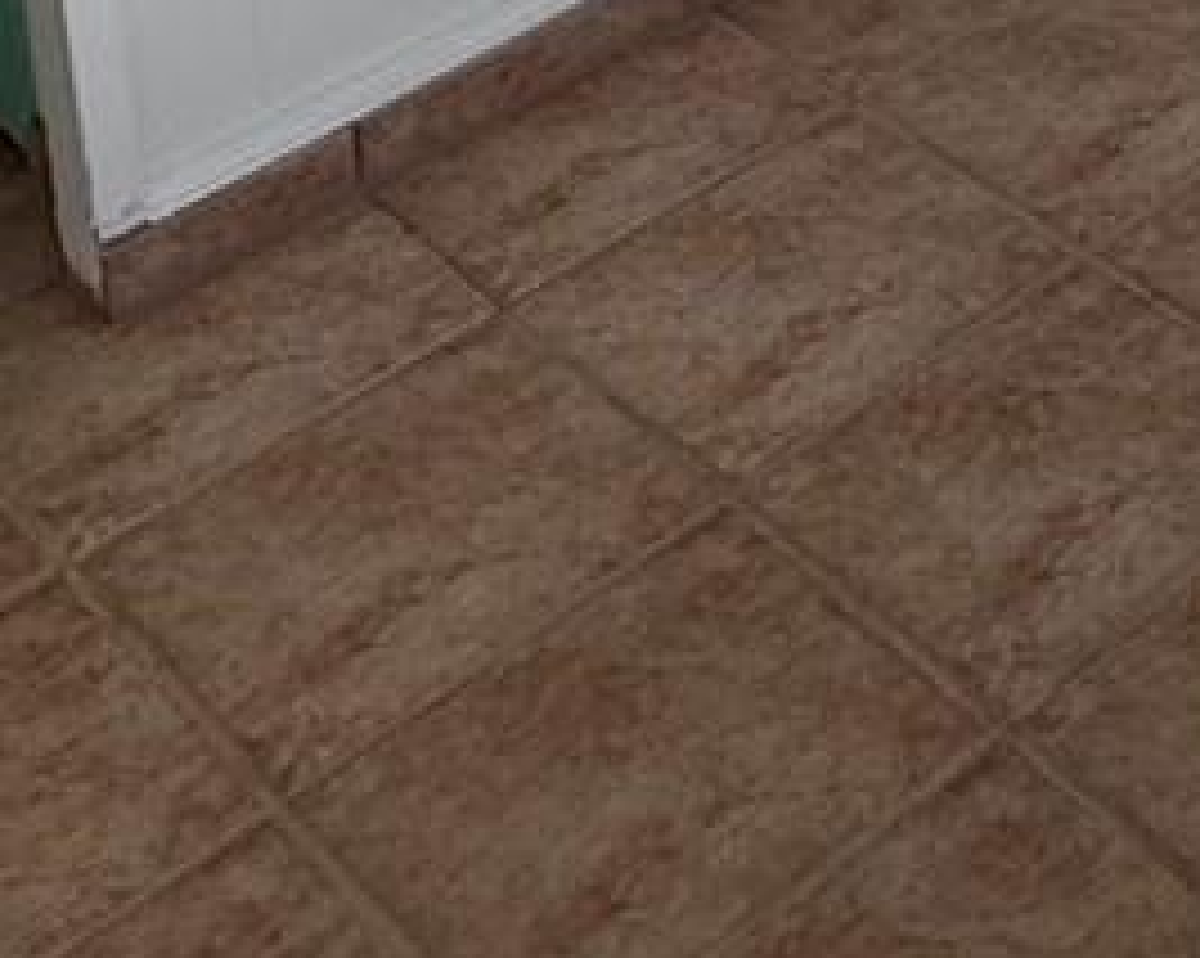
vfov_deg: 14.1
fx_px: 2909
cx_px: 1762
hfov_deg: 20.3
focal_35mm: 82
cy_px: -1223
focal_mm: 2.22
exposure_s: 1/99
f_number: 2.2
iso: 80
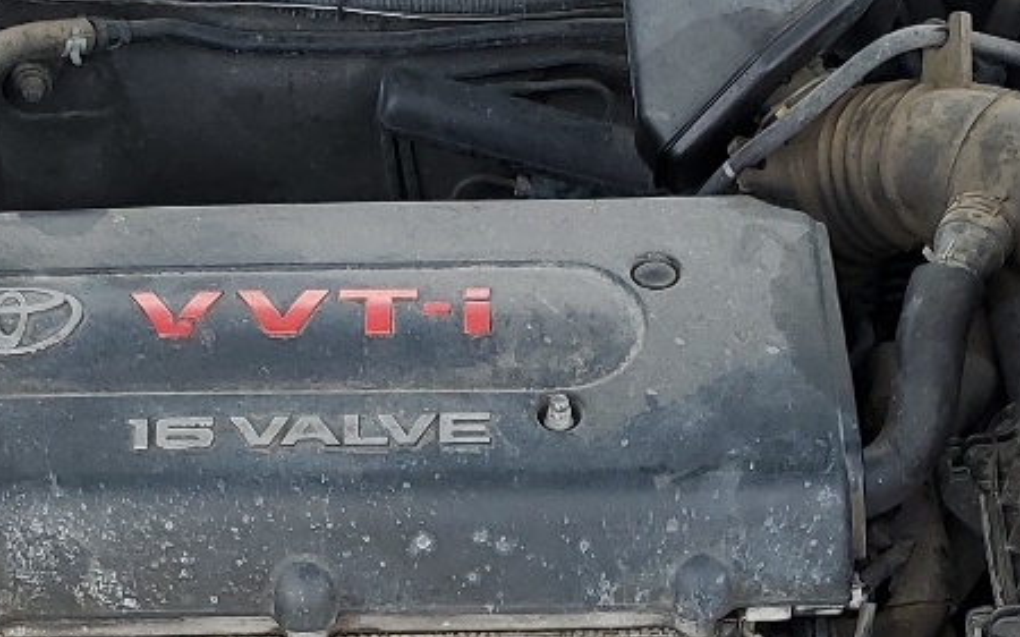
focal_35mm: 98
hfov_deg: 21.2
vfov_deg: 12.8
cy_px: 902
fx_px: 2724
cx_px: 492
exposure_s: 1/476
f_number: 1.5
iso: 50
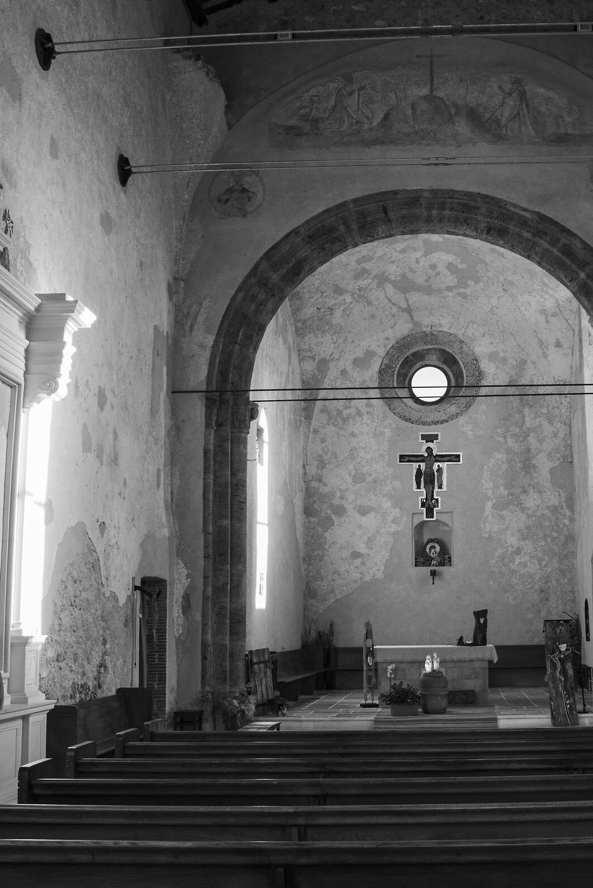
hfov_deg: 32.2
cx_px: 425
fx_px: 1013
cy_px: 440
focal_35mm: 41
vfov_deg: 47.4
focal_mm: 18
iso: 800
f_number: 11
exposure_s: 1/80
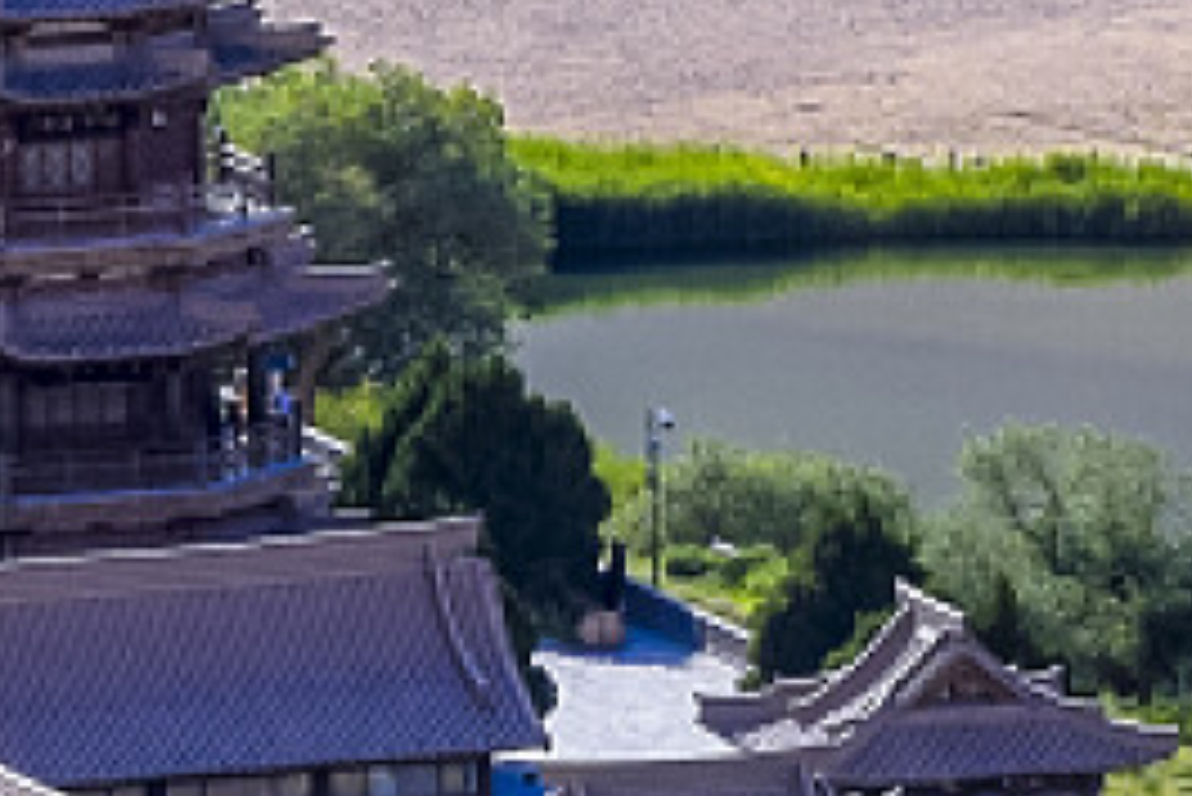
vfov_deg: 1.9
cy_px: 270
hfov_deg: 2.9
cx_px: 2150
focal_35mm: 707
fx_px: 23409
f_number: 10
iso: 200
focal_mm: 65
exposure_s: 1/400
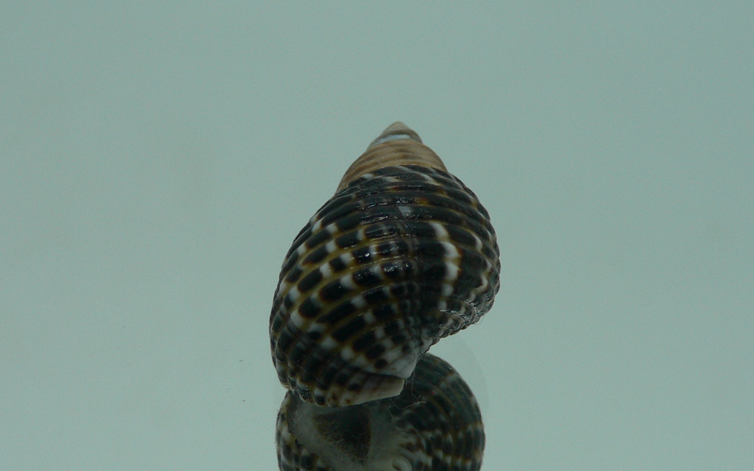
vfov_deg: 27.8
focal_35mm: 46
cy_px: 324
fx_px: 945
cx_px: 381
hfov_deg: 43.5
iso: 80
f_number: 2.8
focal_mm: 4.6
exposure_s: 1/60
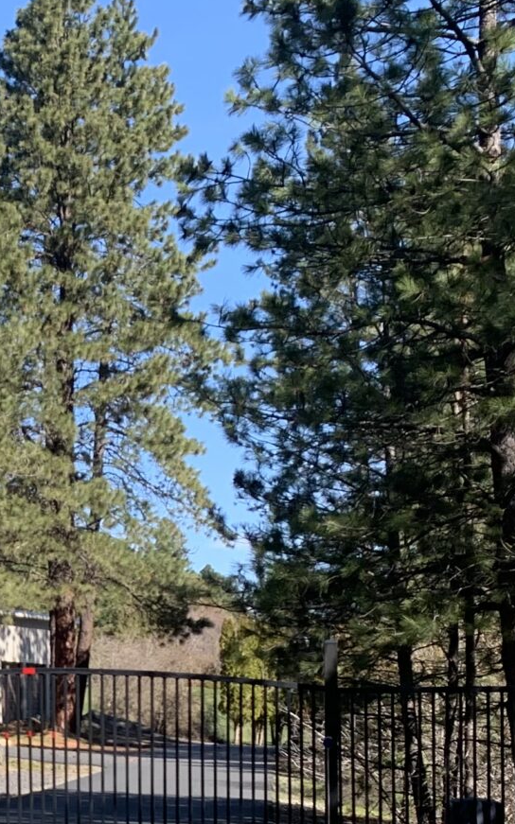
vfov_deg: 24.7
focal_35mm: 81
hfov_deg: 14.7
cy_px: 765
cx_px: -307
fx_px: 1820
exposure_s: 1/737
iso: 25
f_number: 1.8
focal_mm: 4.25
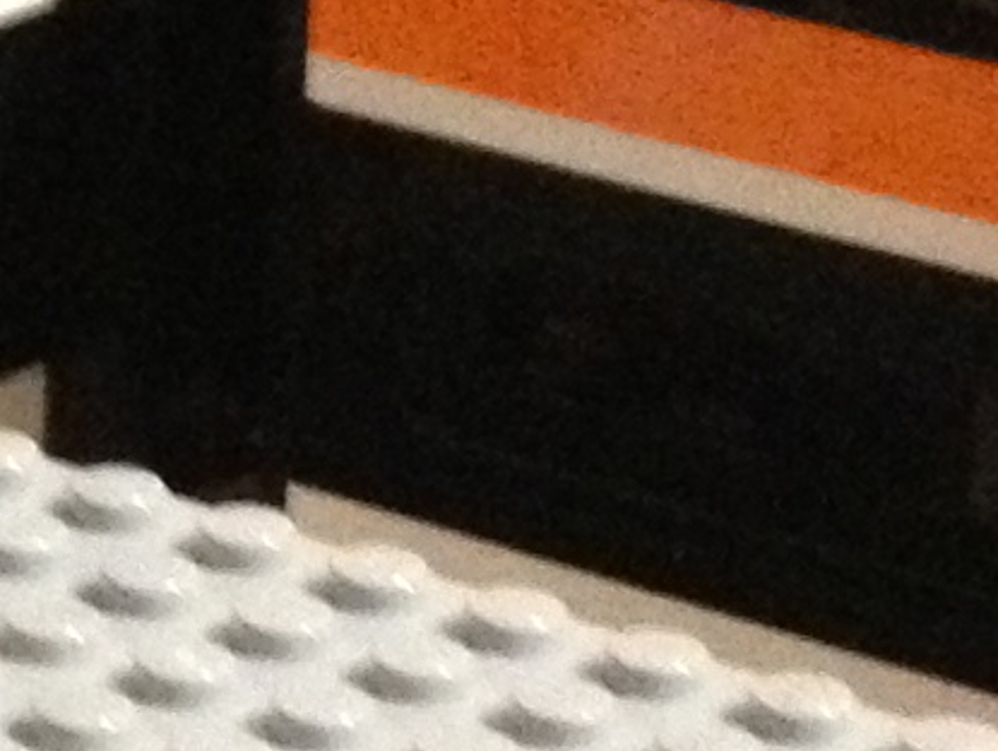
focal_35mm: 275
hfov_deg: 7.0
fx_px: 7935
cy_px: 349
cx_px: -750
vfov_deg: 5.4
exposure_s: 1/15
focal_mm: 4.28
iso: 640
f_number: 2.4
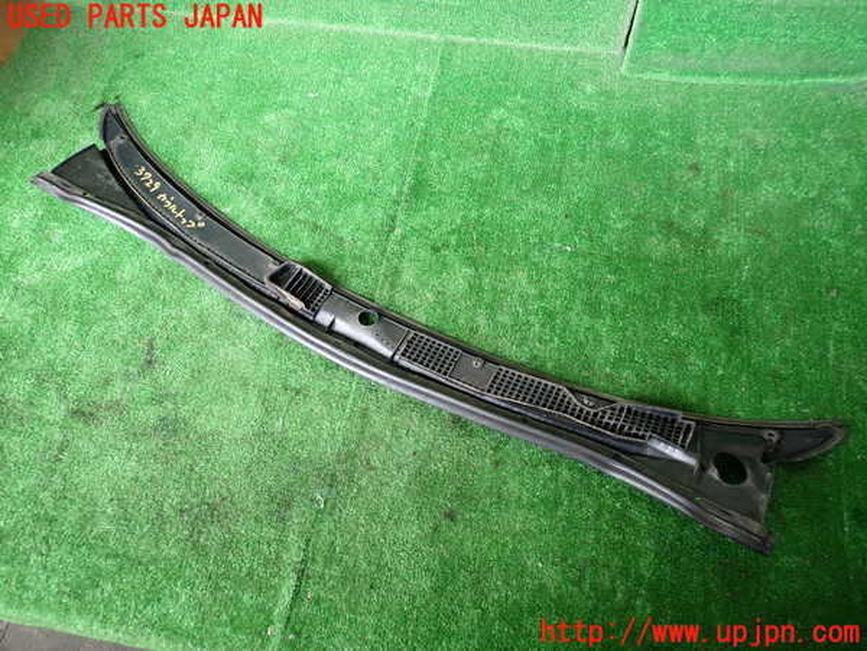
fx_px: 626
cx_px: 434
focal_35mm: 25
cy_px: 326
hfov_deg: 69.4
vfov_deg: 54.9
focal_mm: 4.5
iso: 200
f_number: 2
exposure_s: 1/50
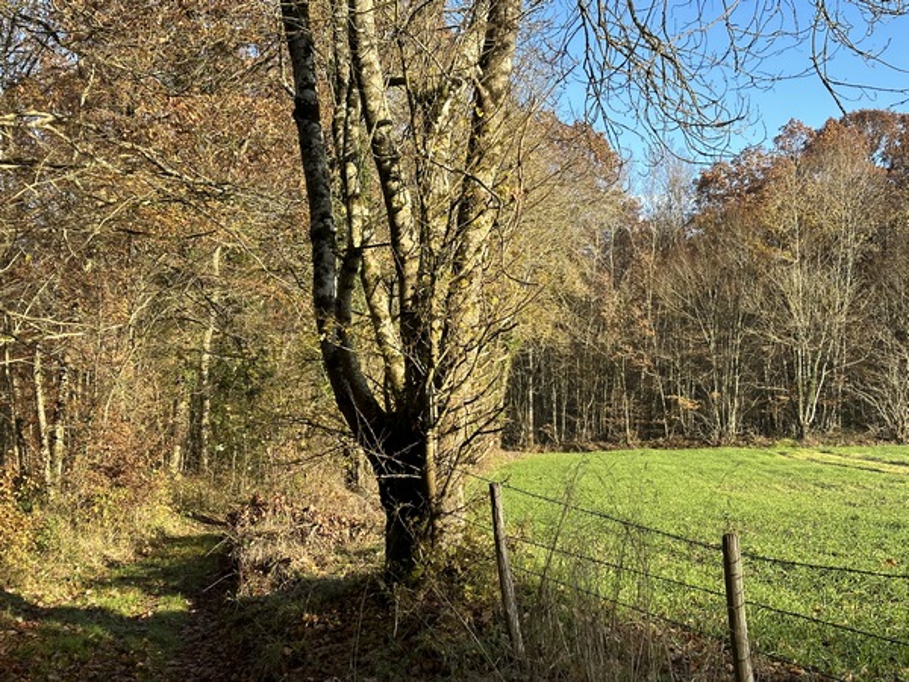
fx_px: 1260
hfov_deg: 39.7
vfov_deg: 30.3
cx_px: 454
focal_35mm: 48
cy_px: 341
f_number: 1.78
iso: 64
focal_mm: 6.86
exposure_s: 1/1009
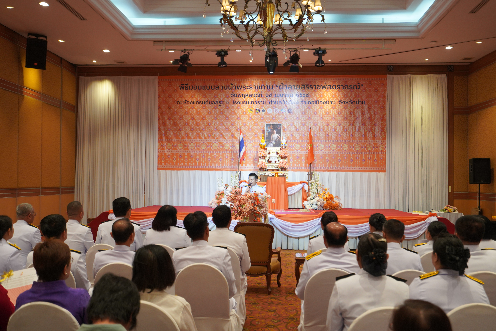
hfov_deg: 54.4
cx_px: 248
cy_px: 166
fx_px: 482
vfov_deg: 37.9
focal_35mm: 35
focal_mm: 35
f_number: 4
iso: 1600
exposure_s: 1/200
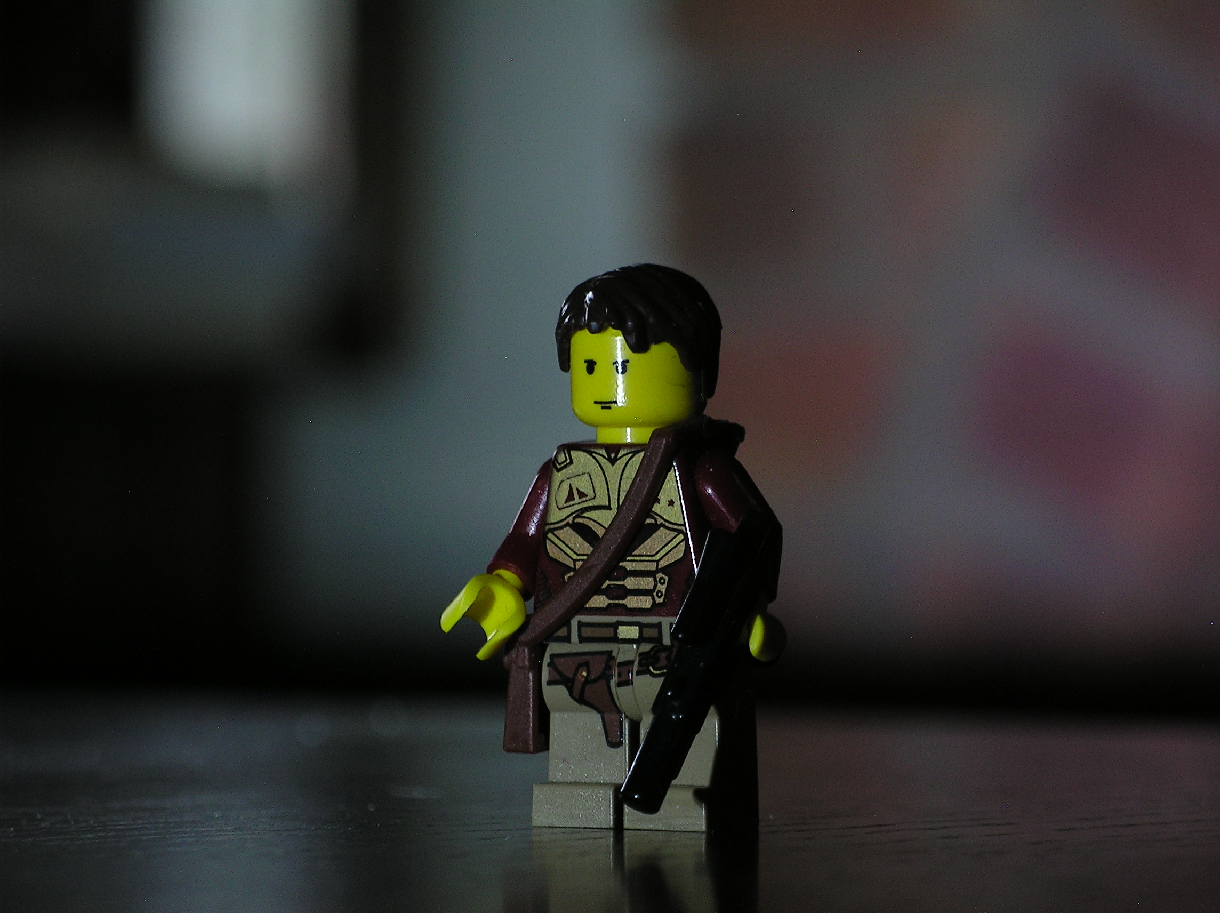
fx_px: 6585
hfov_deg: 10.6
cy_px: 456
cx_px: 610
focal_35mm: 187
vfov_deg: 7.9
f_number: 4.6
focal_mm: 39
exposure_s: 1
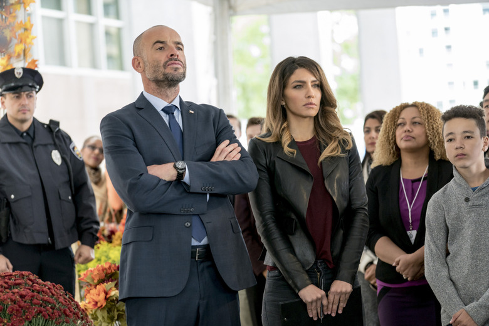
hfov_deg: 15.4
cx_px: 244
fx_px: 1806
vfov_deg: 10.3
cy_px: 163
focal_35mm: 133
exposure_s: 1/100
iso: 2000
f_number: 4
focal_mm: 133
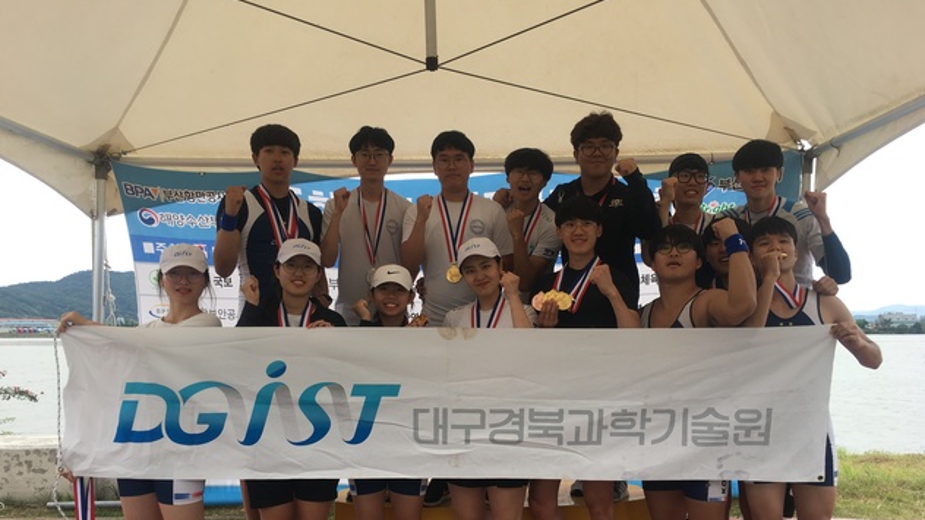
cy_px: 347
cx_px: 464
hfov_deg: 61.0
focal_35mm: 32
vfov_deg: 36.3
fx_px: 785
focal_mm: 4.15
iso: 25
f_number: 2.2
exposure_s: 1/523
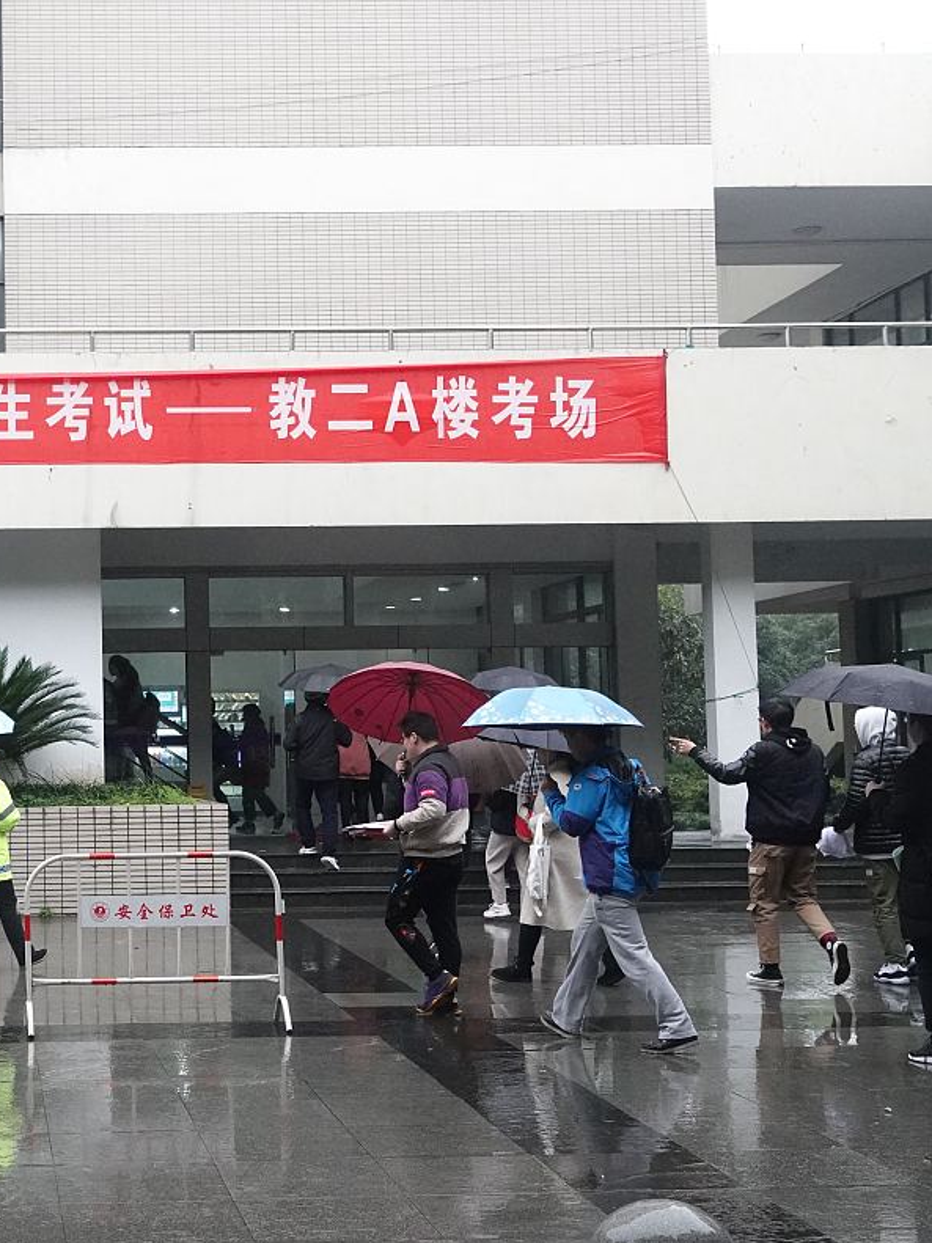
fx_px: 1939
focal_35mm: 54
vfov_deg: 35.5
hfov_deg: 25.9
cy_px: 622
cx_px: 42
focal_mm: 13.7
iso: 2000
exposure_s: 1/320
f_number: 3.2
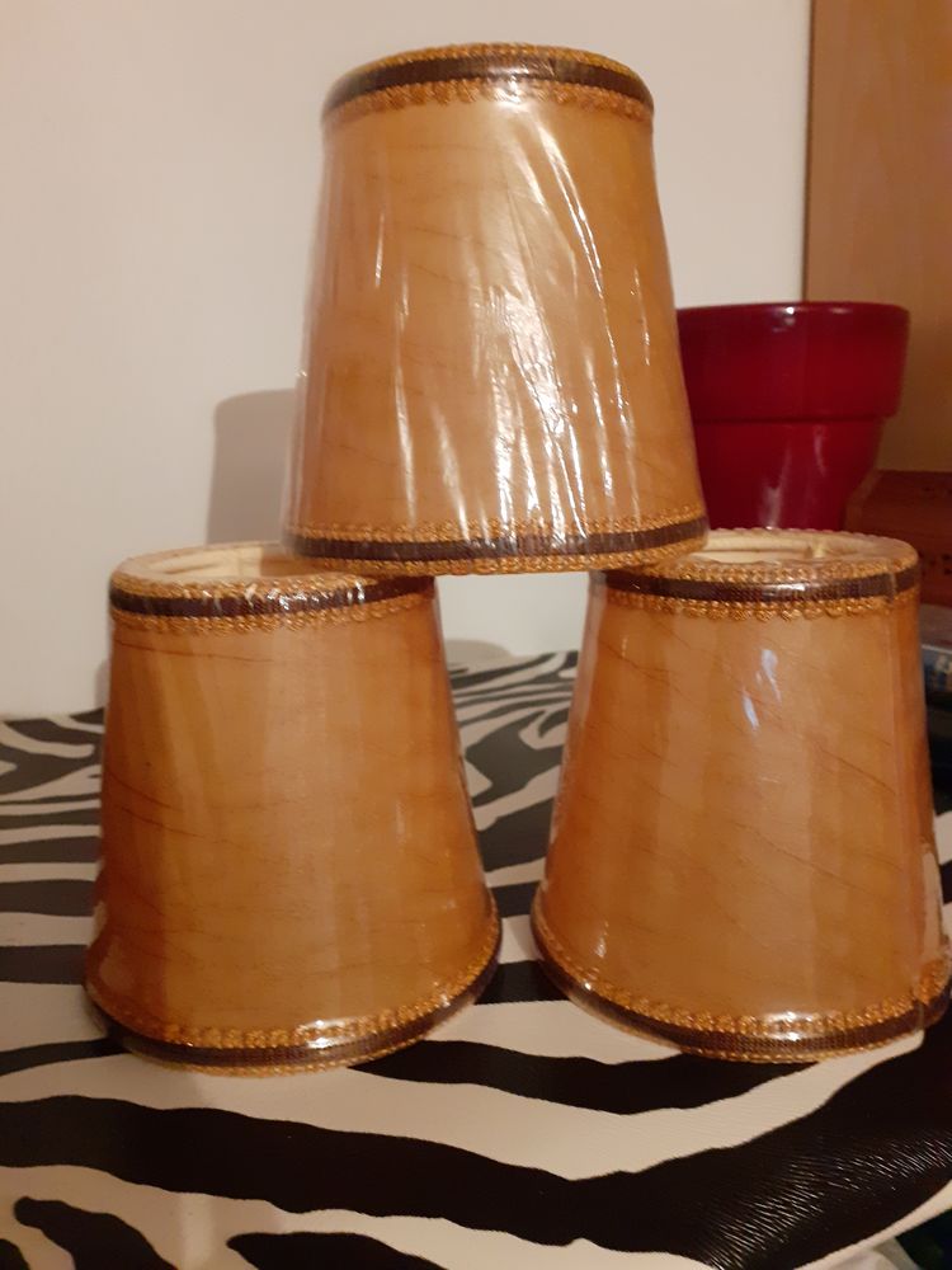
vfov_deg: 65.3
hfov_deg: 51.4
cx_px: 476
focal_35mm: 27
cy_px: 635
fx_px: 990
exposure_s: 1/25
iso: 500
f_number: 1.9
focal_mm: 3.6
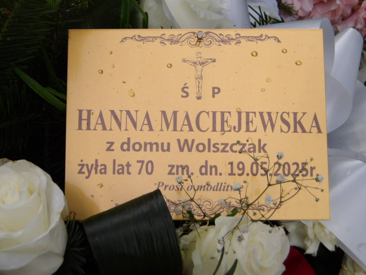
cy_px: 138
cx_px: 183
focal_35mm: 70
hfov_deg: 27.8
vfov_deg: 21.0
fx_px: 740
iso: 100
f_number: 4.9
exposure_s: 1/112
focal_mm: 12.5
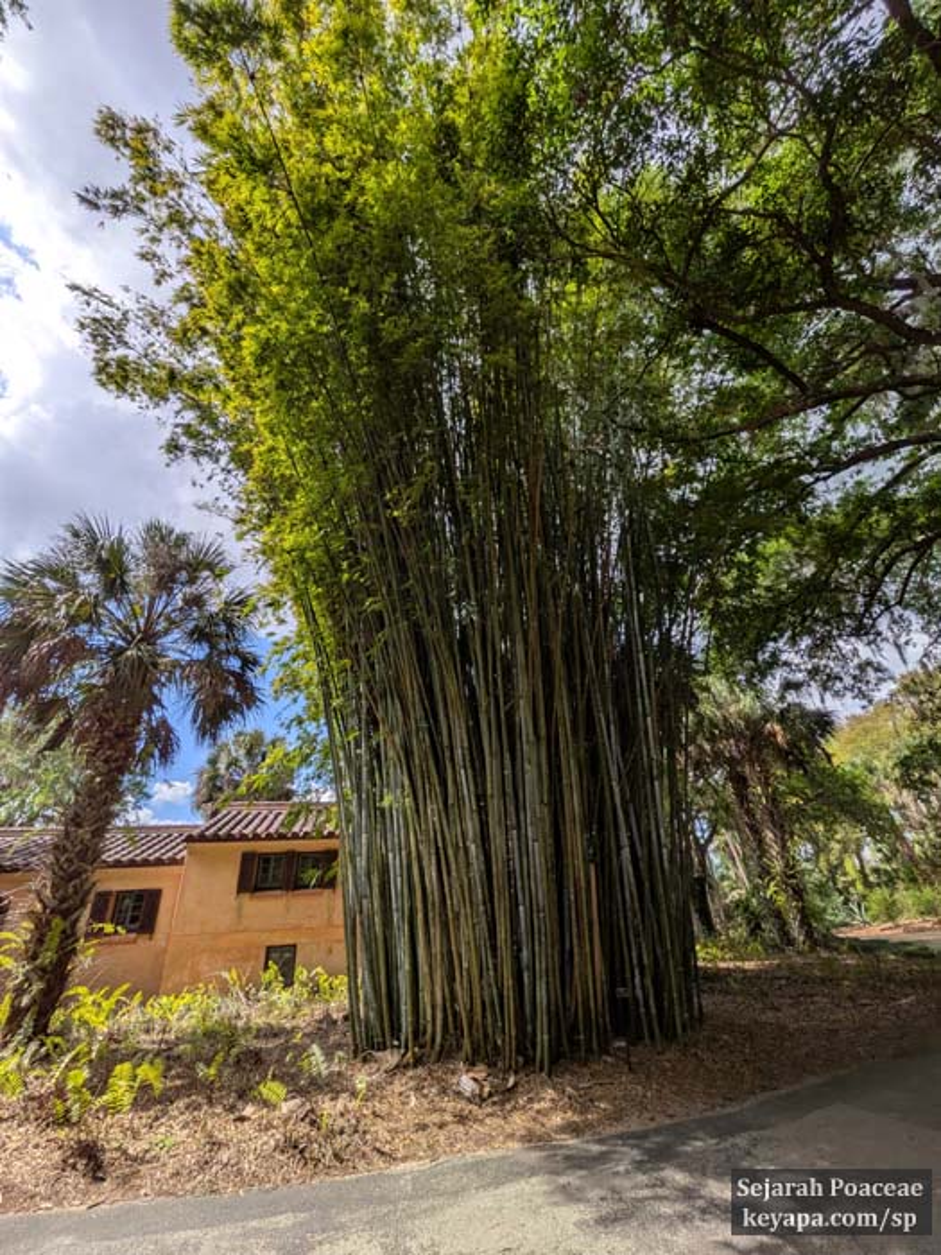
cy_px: 628
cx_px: 470
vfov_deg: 102.1
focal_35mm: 14
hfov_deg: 85.7
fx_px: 507
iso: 37
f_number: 2.2
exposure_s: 1/1751
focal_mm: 1.83
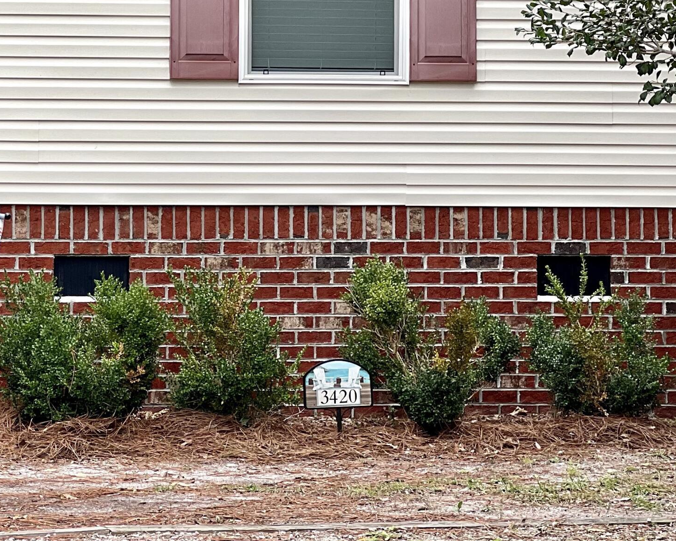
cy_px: 44
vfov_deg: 9.9
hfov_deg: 12.4
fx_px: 3101
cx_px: 92
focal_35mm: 155
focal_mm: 9
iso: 20
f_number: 2.8
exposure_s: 1/145
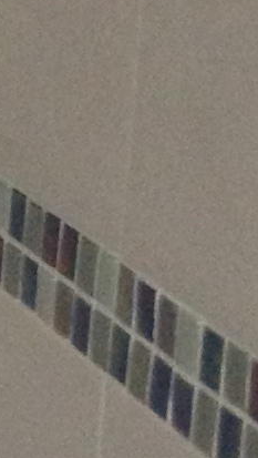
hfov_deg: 3.7
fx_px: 3653
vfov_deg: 7.1
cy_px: 480
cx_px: -954
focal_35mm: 301
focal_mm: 4.28
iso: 125
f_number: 2.4
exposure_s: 1/20
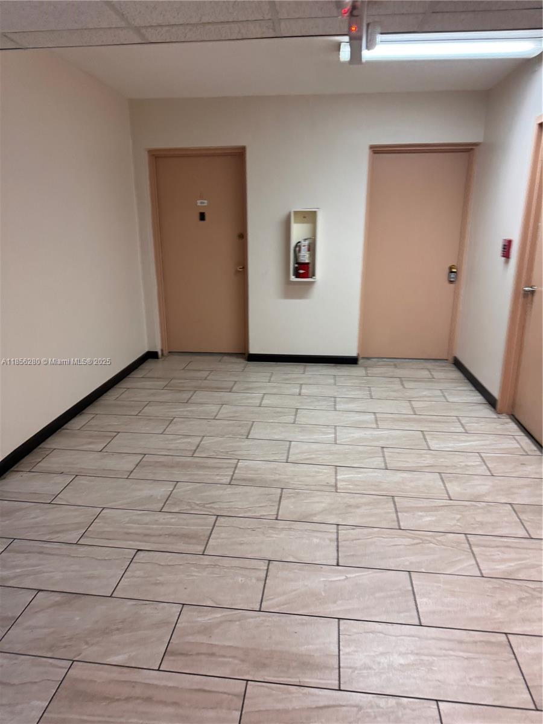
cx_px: 272
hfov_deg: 56.8
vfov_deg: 71.6
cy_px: 362
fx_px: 502
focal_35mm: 24
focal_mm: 6.76
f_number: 1.78
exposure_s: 1/60
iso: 200
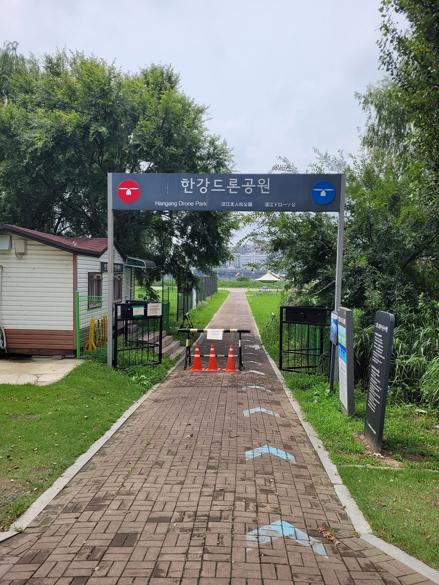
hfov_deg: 53.1
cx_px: 220
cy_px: 292
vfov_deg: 67.3
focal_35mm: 26
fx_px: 439
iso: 40
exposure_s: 1/3001
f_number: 1.8
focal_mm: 5.4
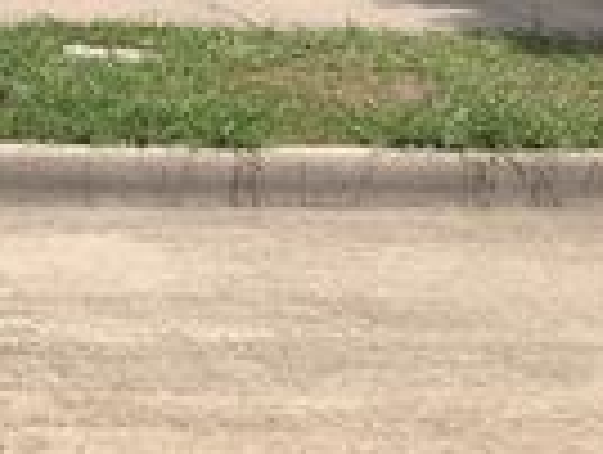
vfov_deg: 12.8
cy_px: -281
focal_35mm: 108
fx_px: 1885
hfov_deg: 15.8
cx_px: -441
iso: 25
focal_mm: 4.15
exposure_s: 1/1709
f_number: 2.2
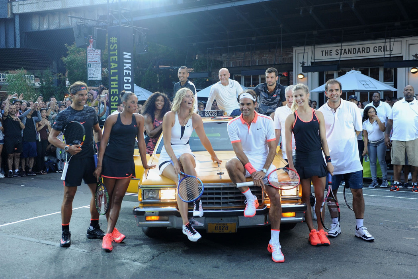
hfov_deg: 48.5
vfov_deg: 33.4
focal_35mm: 40
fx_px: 464
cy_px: 140
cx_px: 209
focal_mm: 40
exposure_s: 1/250
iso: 1000
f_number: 3.5
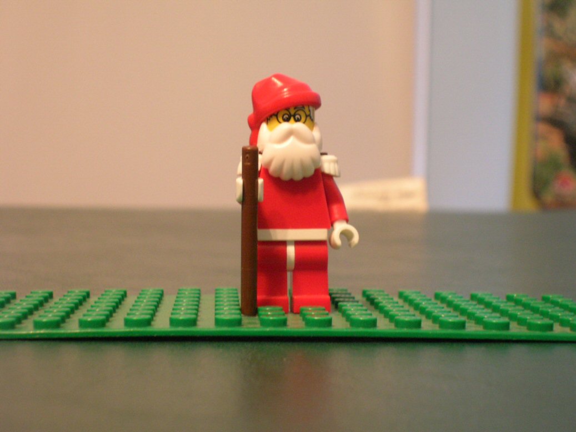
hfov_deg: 22.8
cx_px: 288
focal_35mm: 86
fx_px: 1431
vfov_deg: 17.2
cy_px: 216
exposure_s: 1/2.6
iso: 200
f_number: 4.4
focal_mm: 14.3
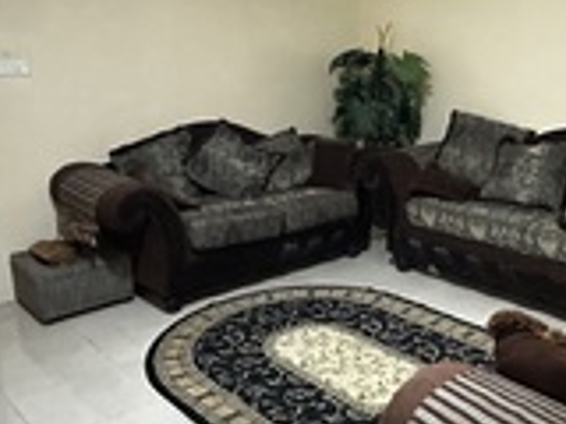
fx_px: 654
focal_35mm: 40
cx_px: 391
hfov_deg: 45.9
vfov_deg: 35.9
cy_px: 182
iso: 1250
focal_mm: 2.22
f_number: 2.2
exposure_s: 1/41
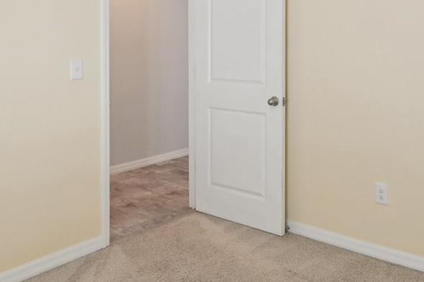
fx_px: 447
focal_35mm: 38
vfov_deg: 33.5
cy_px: 38
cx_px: 253
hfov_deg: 50.4
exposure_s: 1/25
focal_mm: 14
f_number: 8
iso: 400
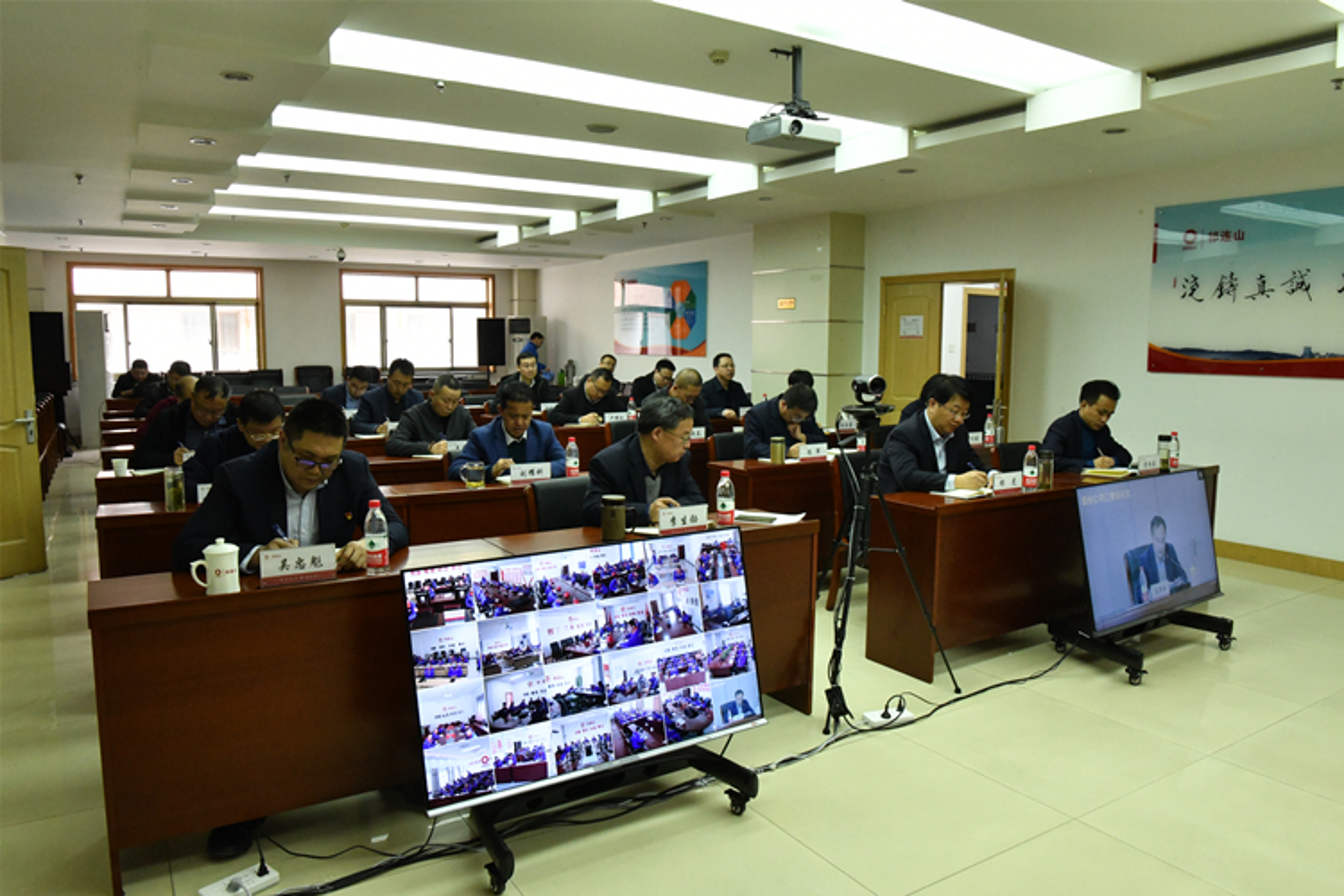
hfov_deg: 73.7
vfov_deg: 53.1
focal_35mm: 24
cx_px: 672
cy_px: 448
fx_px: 896
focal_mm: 24
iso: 7200
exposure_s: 1/25
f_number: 22
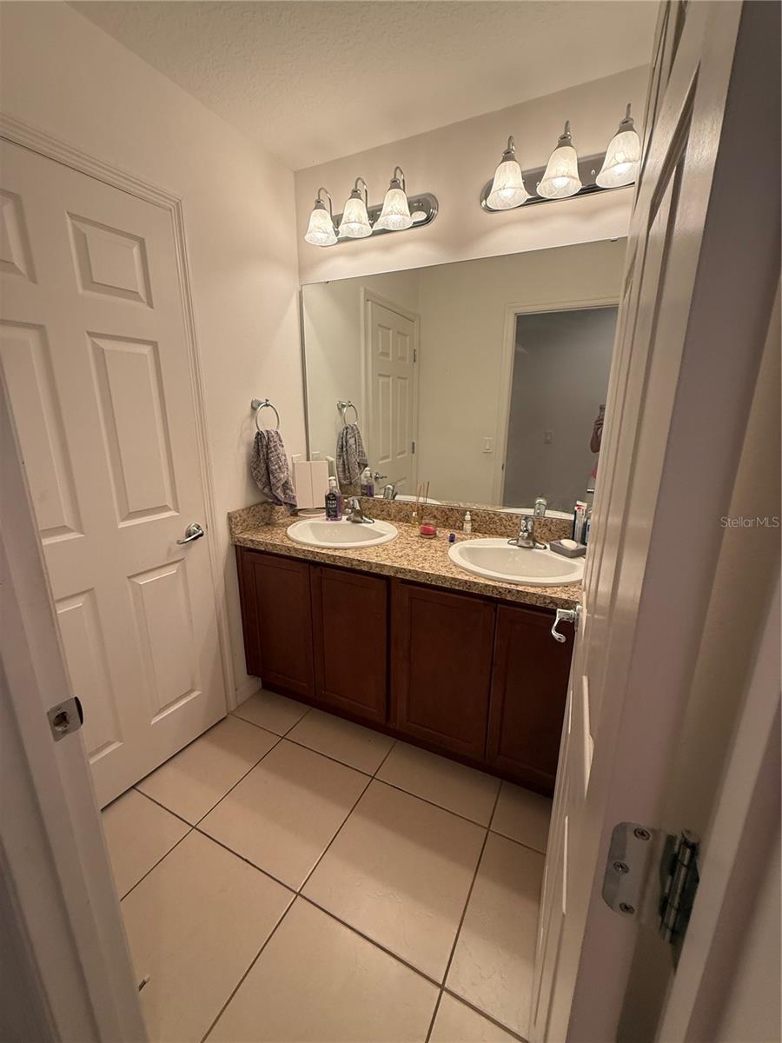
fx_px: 422
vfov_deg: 102.1
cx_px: 391
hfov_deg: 85.7
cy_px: 522
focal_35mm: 14
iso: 200
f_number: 2.2
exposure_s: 1/120
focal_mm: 2.22
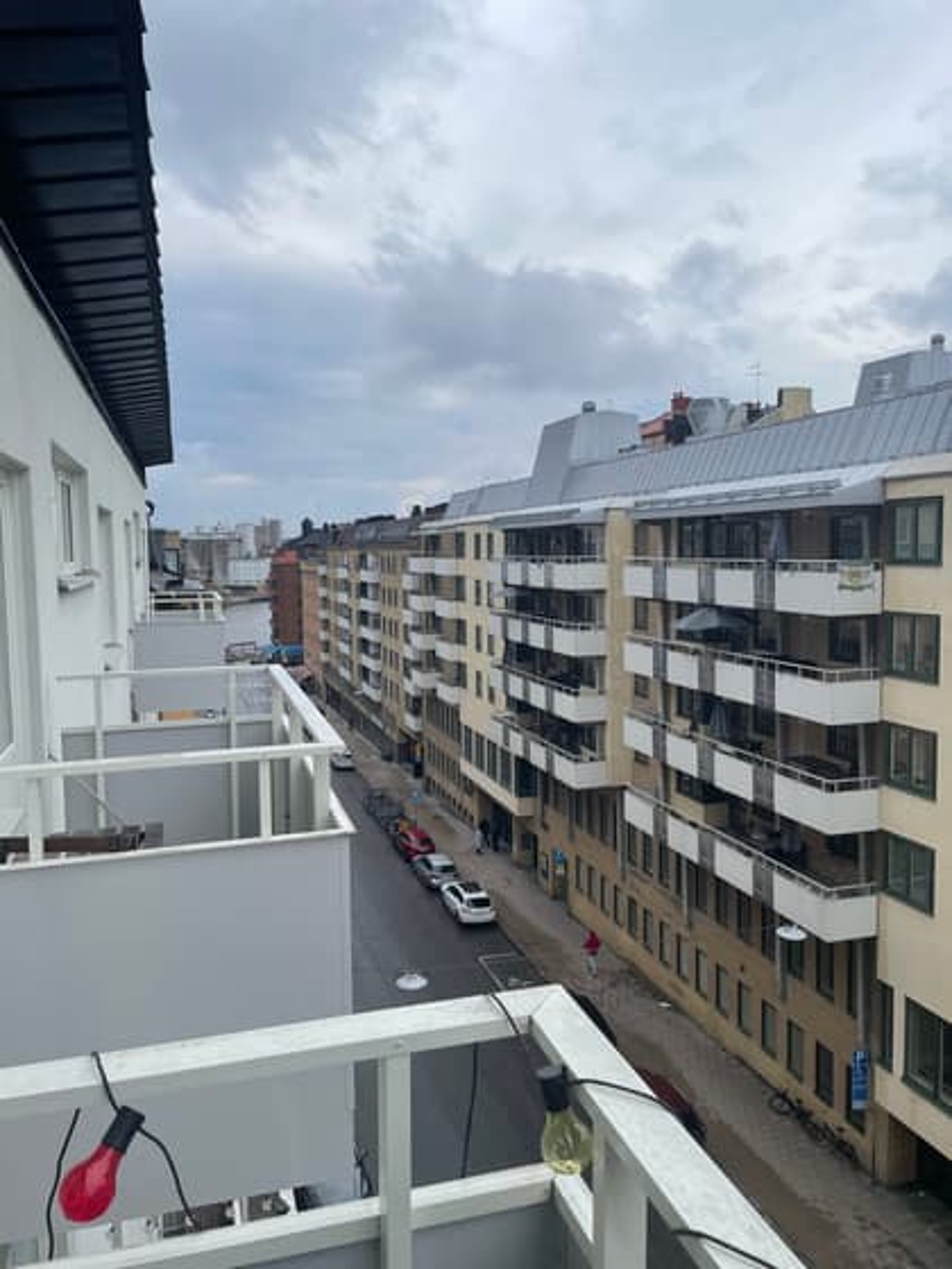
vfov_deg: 67.3
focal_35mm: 26
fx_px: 953
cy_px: 634
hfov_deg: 53.1
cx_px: 476
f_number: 1.6
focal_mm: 4.2
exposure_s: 1/2618
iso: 32
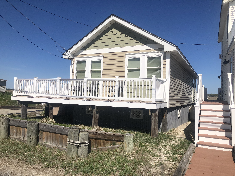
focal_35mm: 28
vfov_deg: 49.7
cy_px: 88
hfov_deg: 63.4
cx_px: 118
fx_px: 190
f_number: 1.8
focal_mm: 3.99
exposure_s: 1/4808
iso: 20
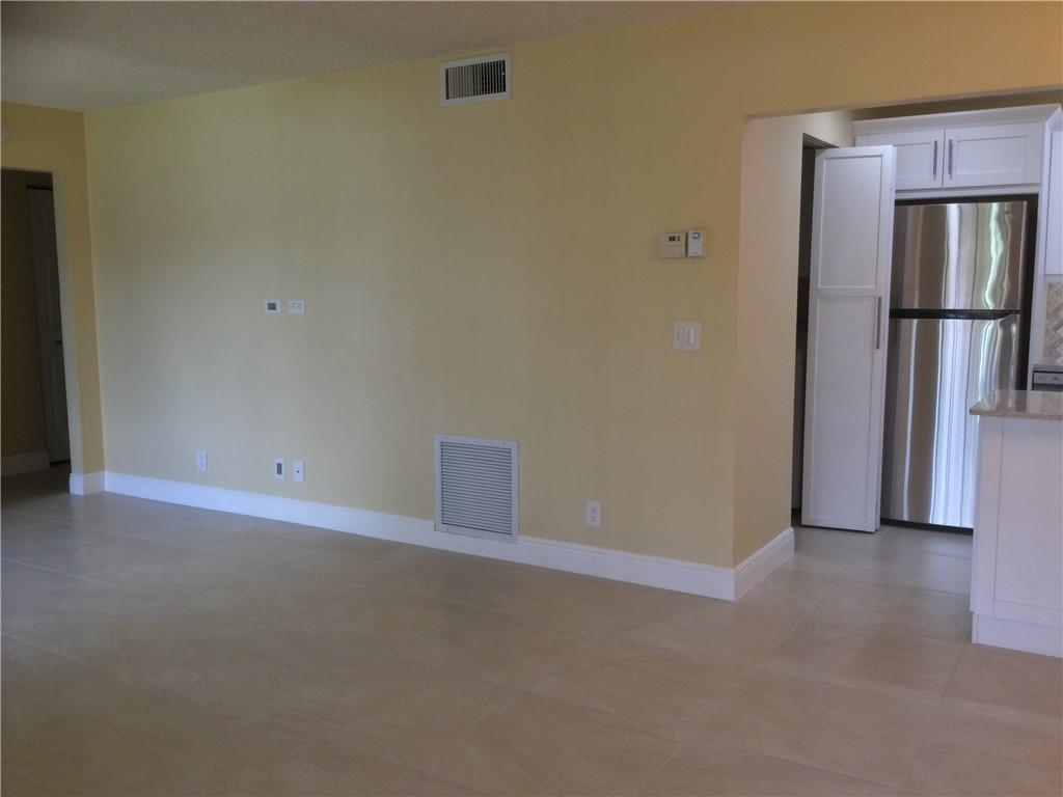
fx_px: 952
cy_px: 398
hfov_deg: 58.4
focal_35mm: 31
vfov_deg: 45.4
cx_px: 532
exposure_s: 1/30
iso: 32
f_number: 2.4
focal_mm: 3.3
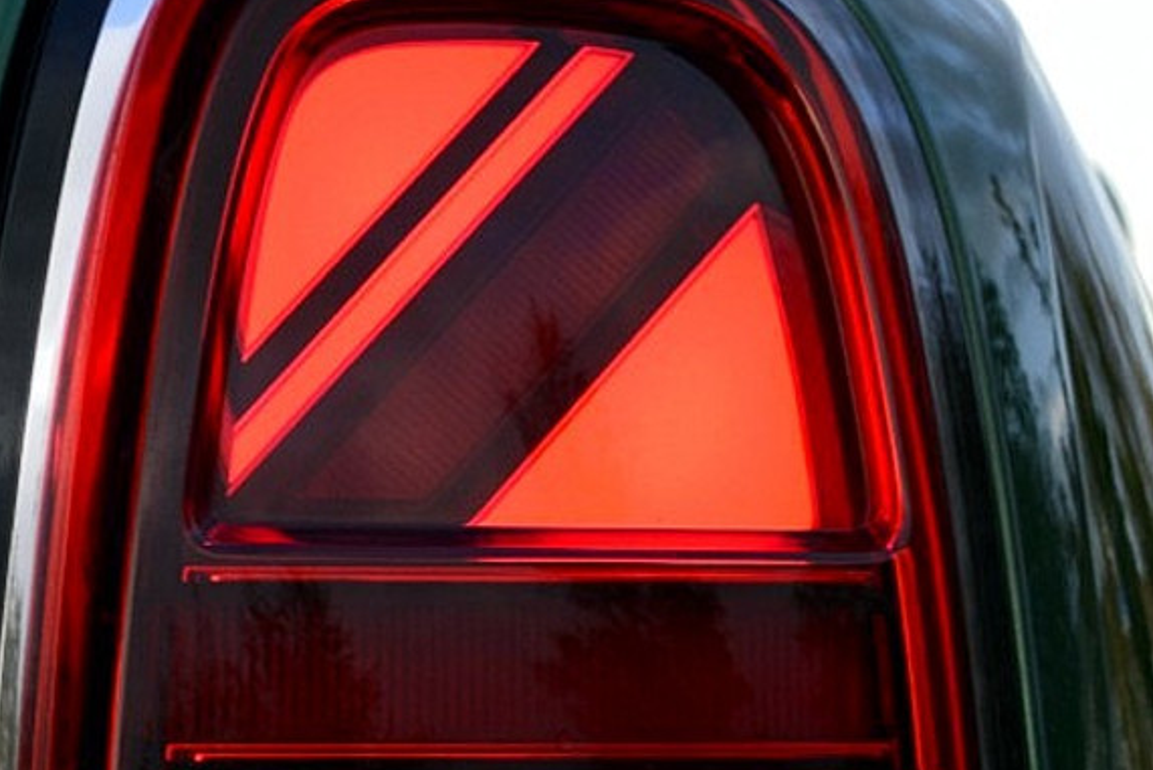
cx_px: 14
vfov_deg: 5.9
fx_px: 7432
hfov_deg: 8.8
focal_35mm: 232
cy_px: 748
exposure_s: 1/100
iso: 400
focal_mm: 46
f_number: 9
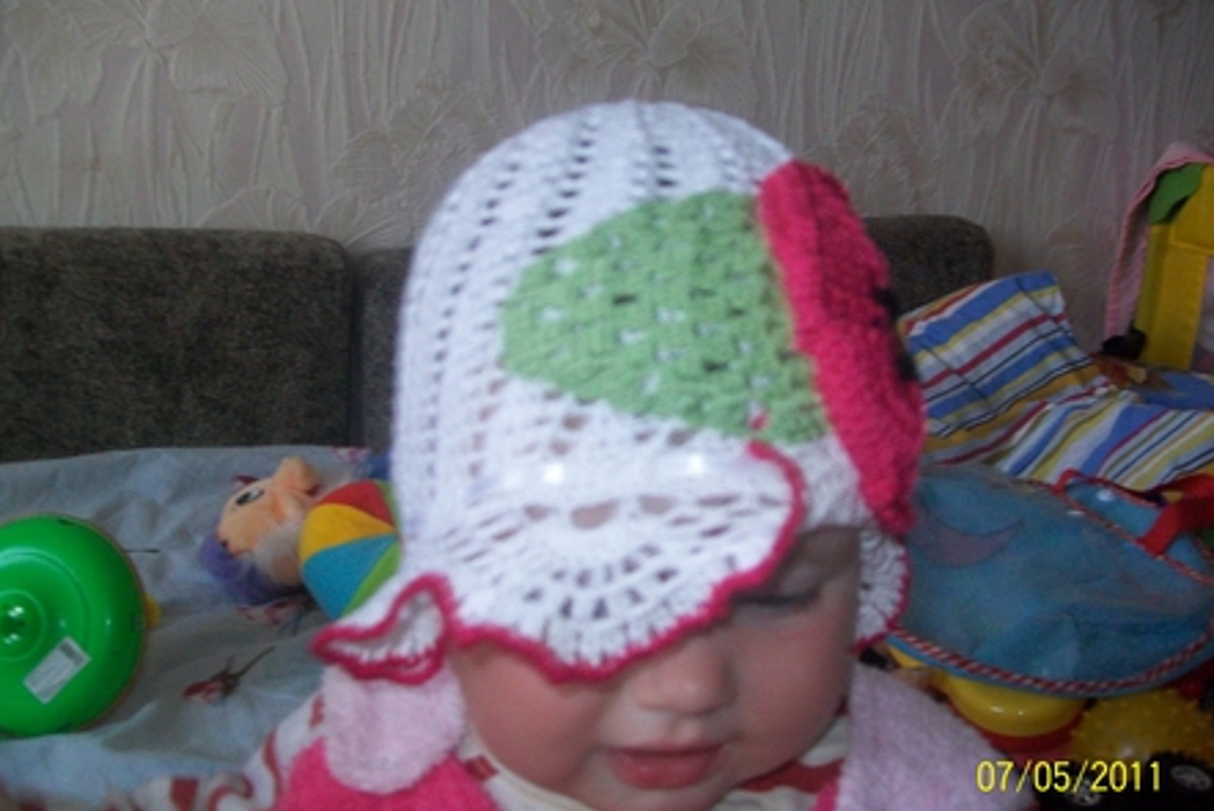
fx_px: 1214
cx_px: 610
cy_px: 415
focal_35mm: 36
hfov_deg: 53.1
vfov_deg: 36.9
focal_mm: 6.1
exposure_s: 1/60
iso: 160
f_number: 2.7
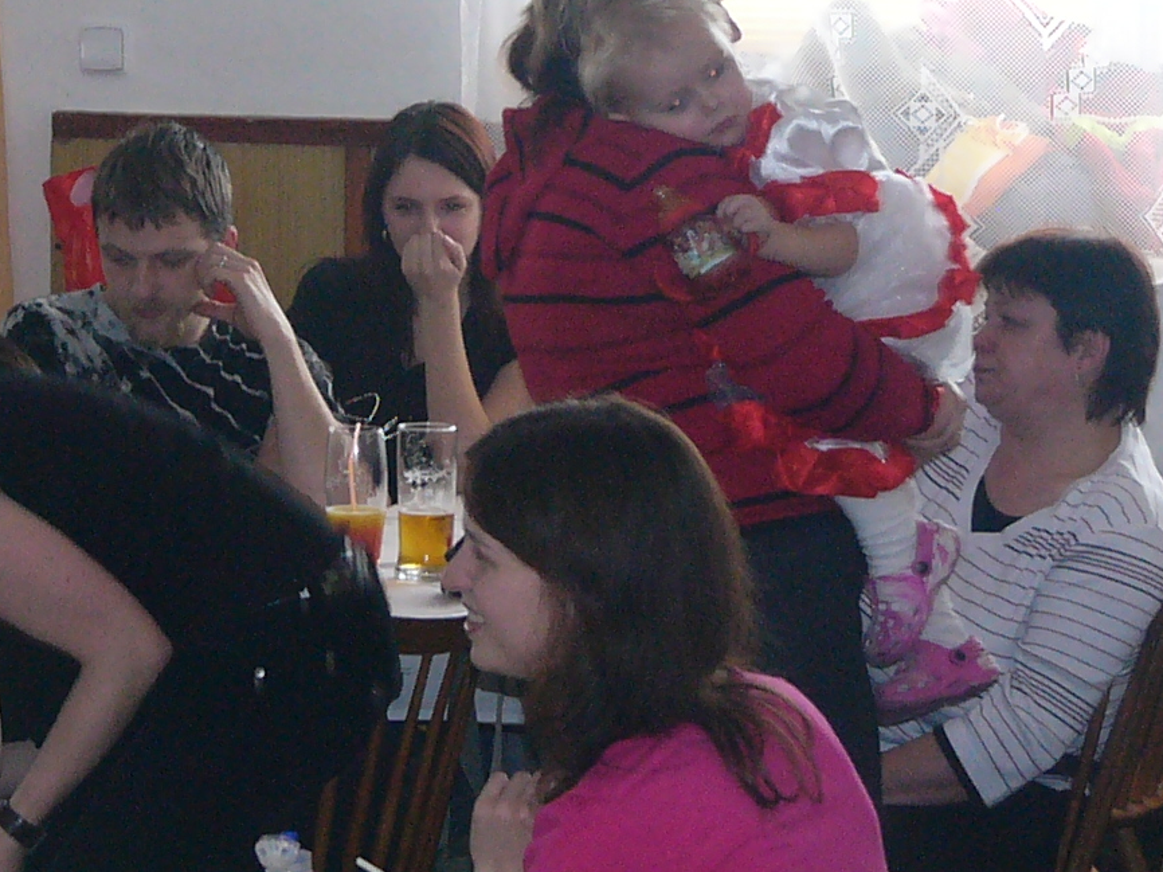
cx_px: 340
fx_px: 6147
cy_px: 371
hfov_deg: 10.8
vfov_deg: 8.1
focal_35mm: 183
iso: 200
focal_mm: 13.1
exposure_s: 1/30
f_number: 2.8
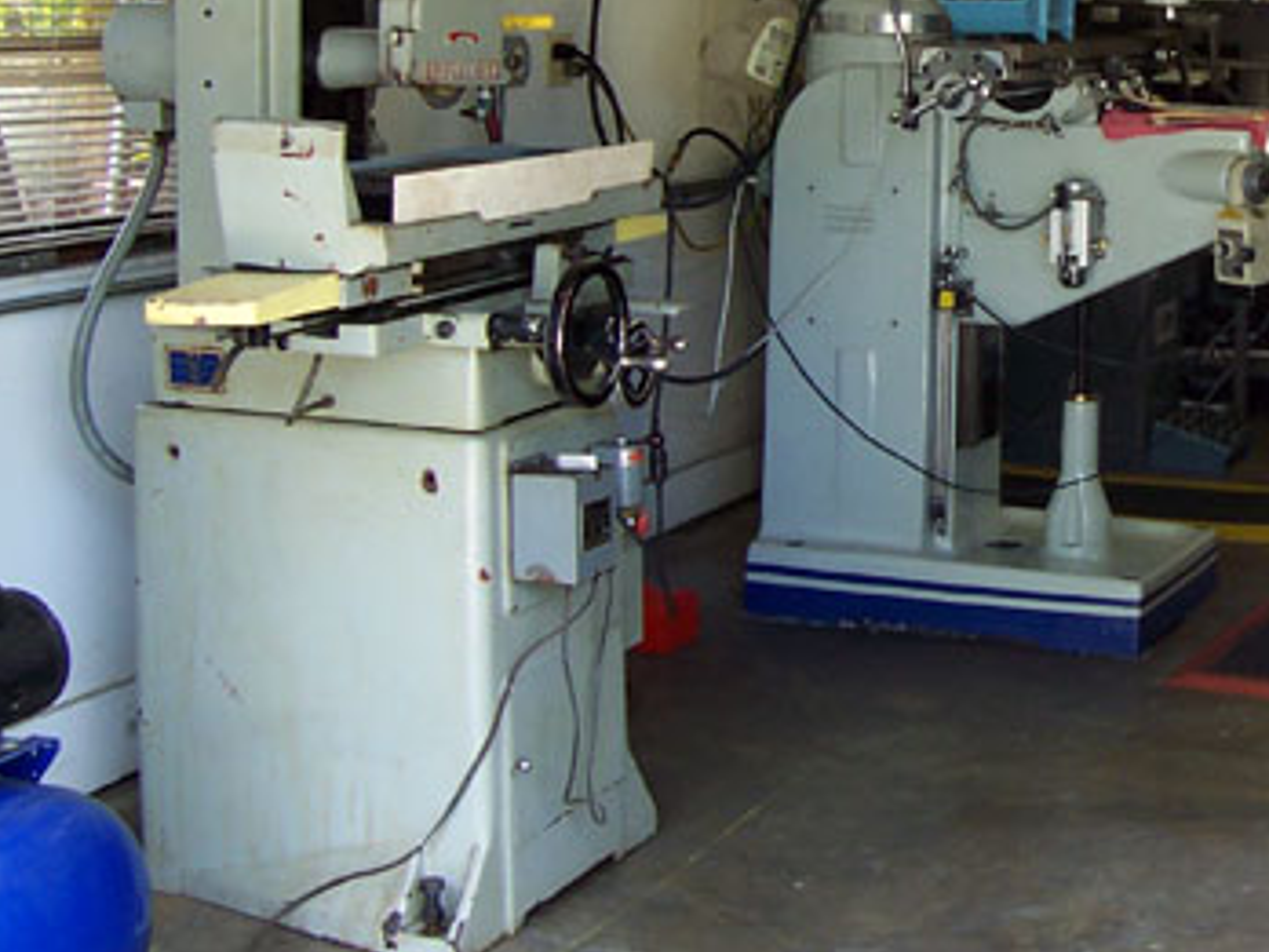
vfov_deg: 21.3
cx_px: 1156
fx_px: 2493
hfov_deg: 27.5
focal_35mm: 68
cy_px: 168
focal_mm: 5.6
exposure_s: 1/60
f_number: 2.8
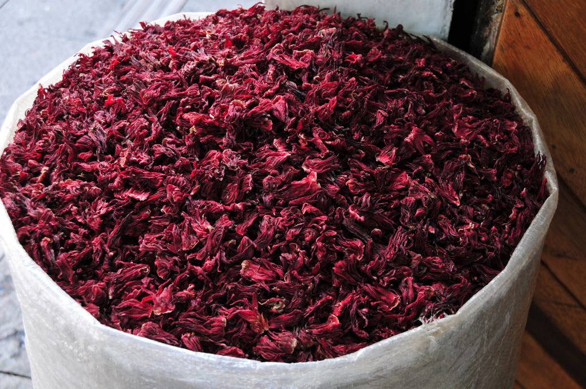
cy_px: 194
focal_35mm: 48
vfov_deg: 28.0
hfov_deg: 41.2
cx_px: 293
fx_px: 780
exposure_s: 1/100
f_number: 5
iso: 250
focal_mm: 32
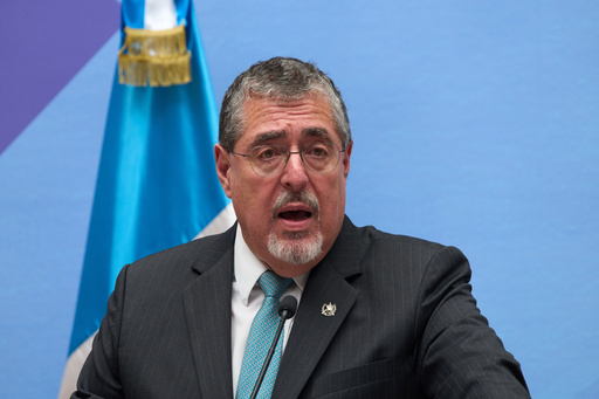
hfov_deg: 5.2
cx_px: 300
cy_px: 200
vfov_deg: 3.4
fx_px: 6653
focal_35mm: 400
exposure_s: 1/100
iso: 1250
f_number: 11
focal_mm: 400
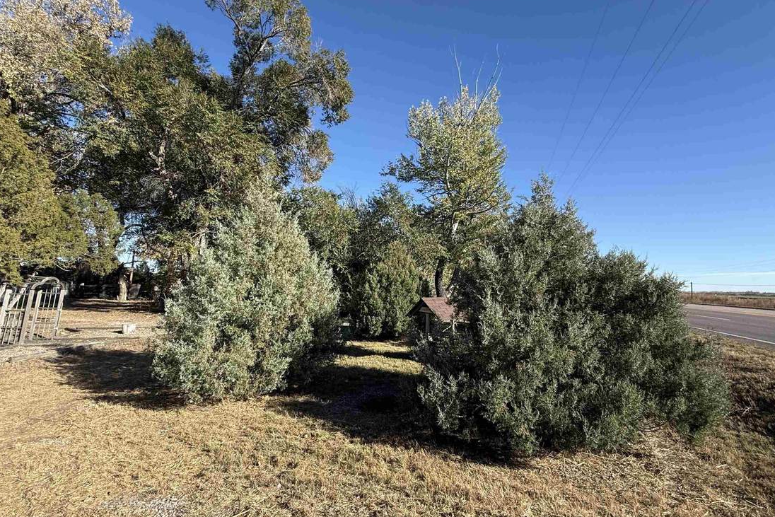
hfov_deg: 93.1
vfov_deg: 70.5
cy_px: 260
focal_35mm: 17
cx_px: 412
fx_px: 366
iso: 50
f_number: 2.2
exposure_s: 1/864
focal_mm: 2.22
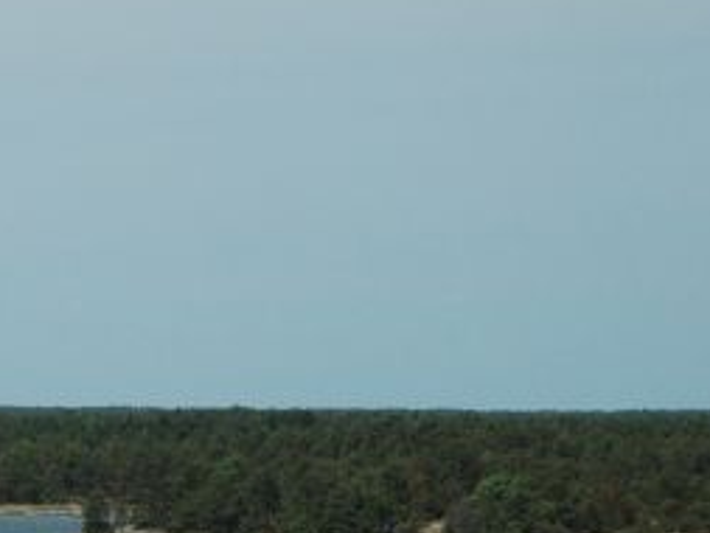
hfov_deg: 7.7
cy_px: 471
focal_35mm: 255
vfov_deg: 5.8
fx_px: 5233
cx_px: -143
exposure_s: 1/800
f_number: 14
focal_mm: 70
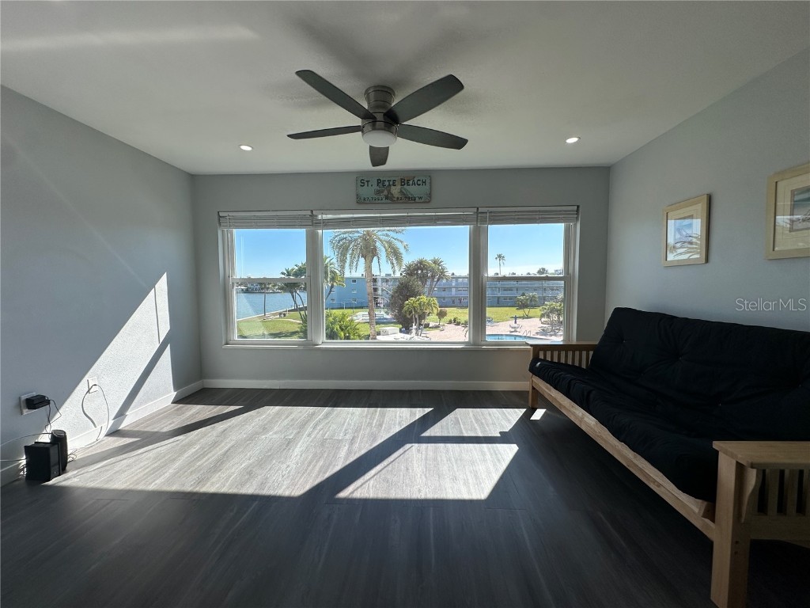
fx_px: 328
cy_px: 304
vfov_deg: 85.7
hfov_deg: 102.1
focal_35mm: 14
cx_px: 405
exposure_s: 1/861
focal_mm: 2.22
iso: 40
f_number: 2.2
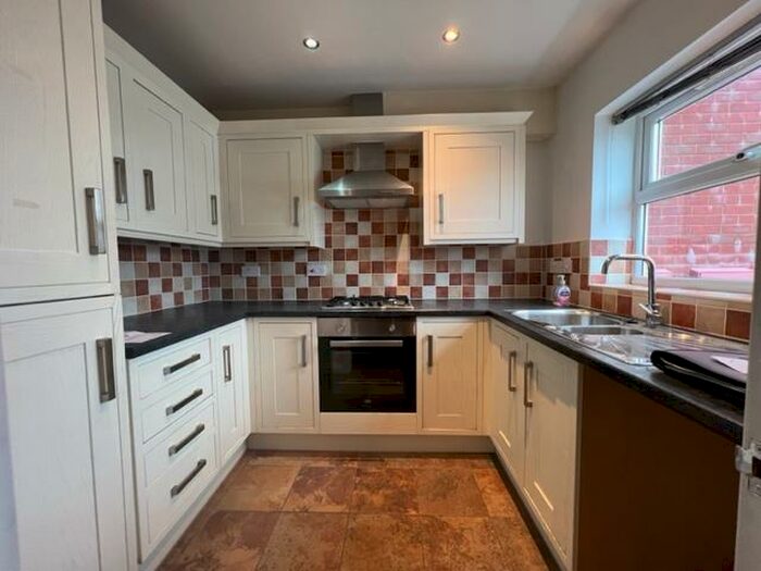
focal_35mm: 13
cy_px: 286
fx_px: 286
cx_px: 380
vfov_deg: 89.9
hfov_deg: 106.2
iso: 160
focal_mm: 1.57
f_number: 1.8
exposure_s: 1/50
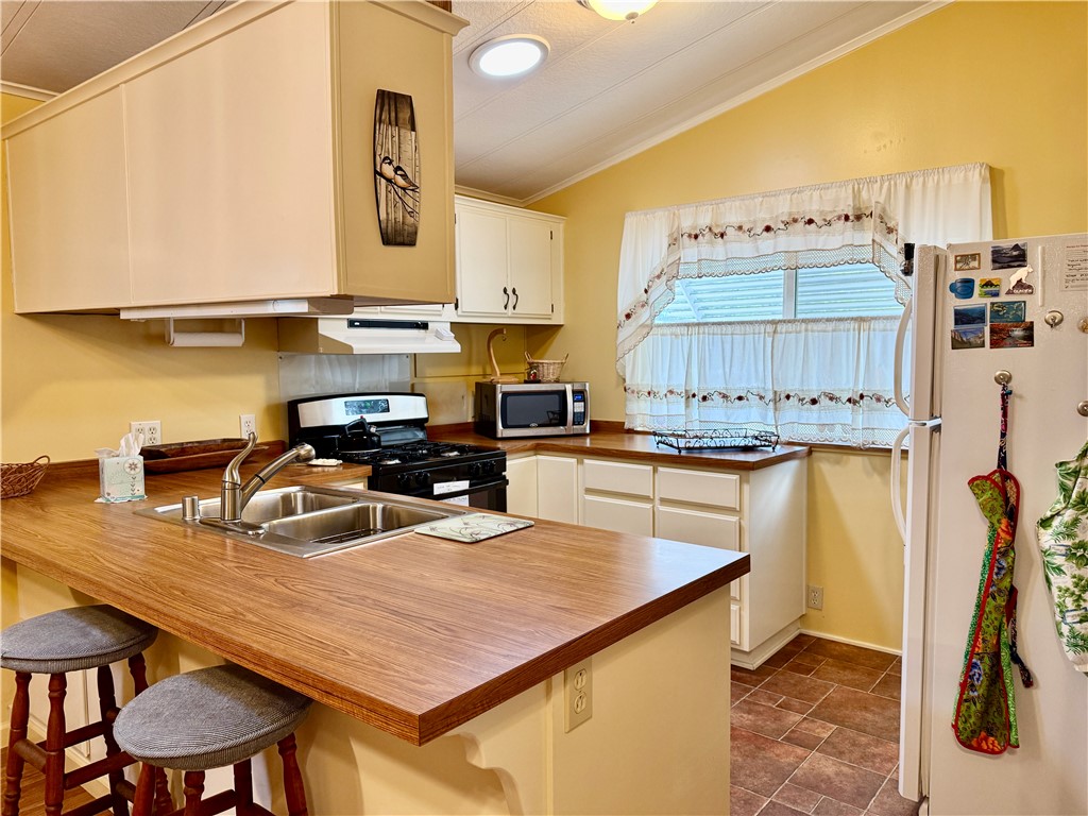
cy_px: 408
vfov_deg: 56.8
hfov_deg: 71.6
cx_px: 544
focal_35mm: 24
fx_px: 754
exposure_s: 1/120
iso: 200
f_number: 1.78
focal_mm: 6.76
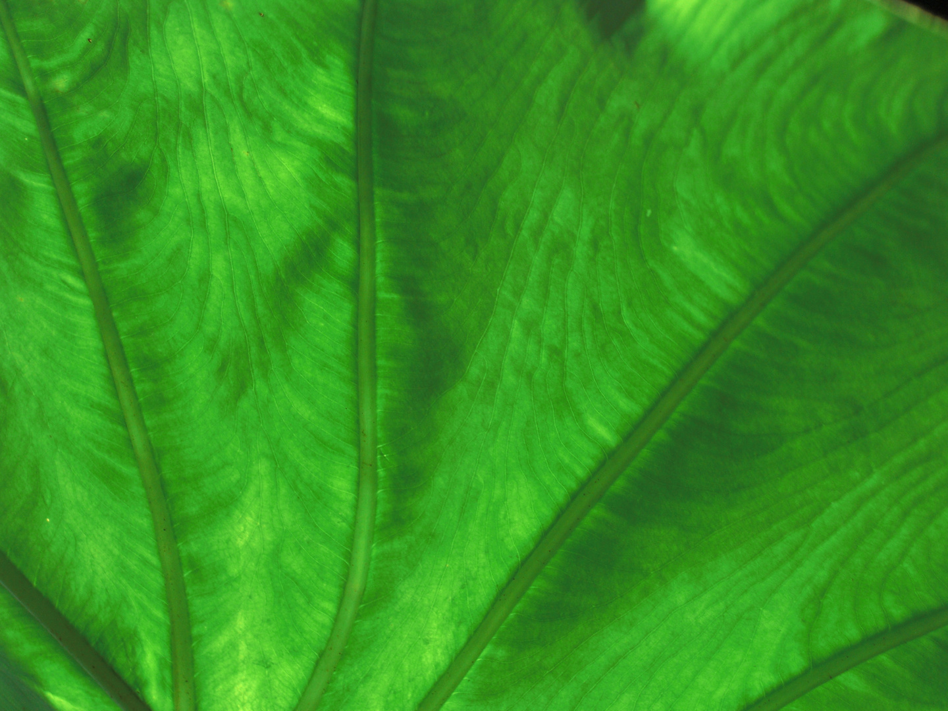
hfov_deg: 21.1
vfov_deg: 15.9
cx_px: 474
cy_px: 356
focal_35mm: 93
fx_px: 2547
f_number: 5.2
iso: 100
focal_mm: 16.5
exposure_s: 1/125
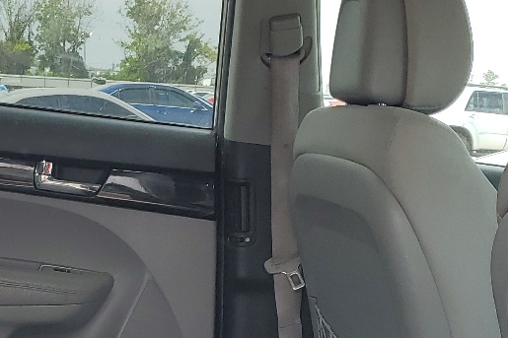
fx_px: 1185
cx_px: 13
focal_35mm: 84
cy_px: 372
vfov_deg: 15.8
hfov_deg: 23.3
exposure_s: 1/769
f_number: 1.5
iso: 50
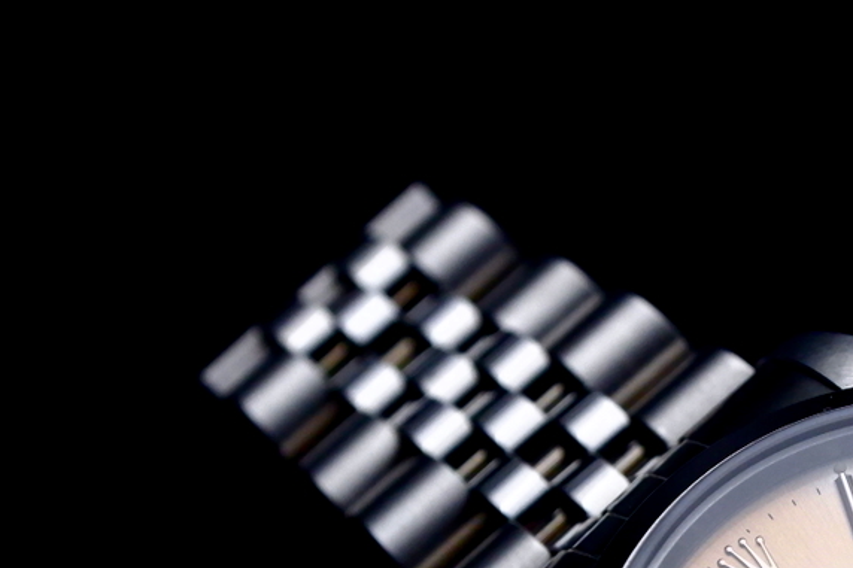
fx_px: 3316
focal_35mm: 140
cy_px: 599
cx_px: 708
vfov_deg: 9.7
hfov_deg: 14.6
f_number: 6.4
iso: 5000
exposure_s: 1/4000
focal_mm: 39
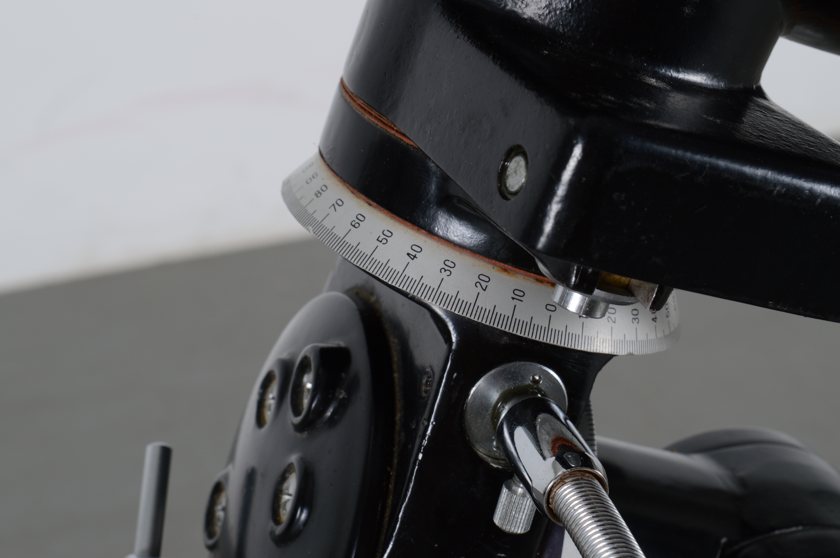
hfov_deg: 24.6
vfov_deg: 16.5
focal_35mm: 82
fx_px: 1923
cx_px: 420
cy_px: 279
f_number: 16
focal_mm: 55
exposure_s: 1/125
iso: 100
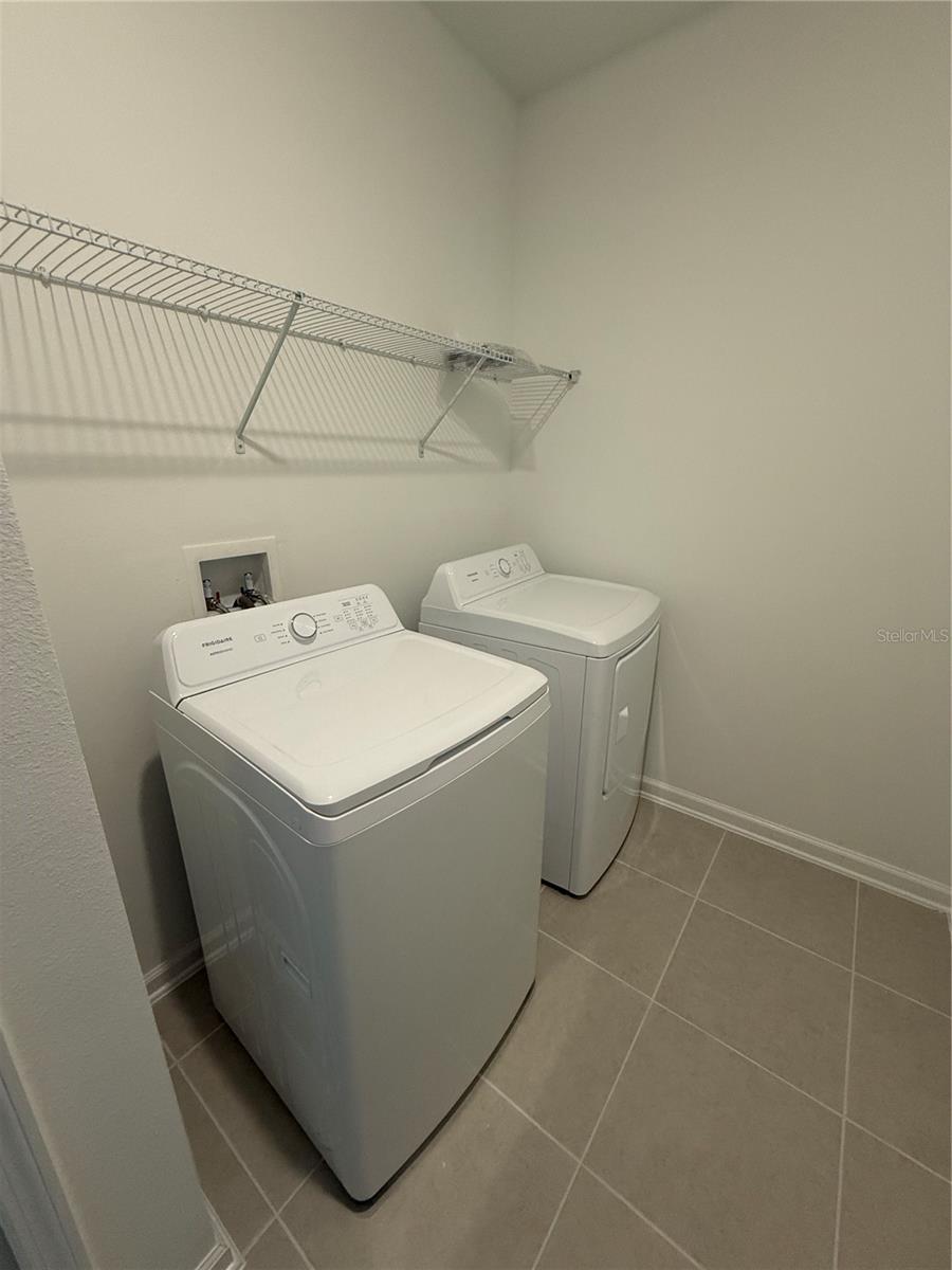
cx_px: 476
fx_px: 513
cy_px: 635
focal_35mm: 14
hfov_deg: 85.7
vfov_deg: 102.1
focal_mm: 2.22
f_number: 2.2
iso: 320
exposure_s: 1/120
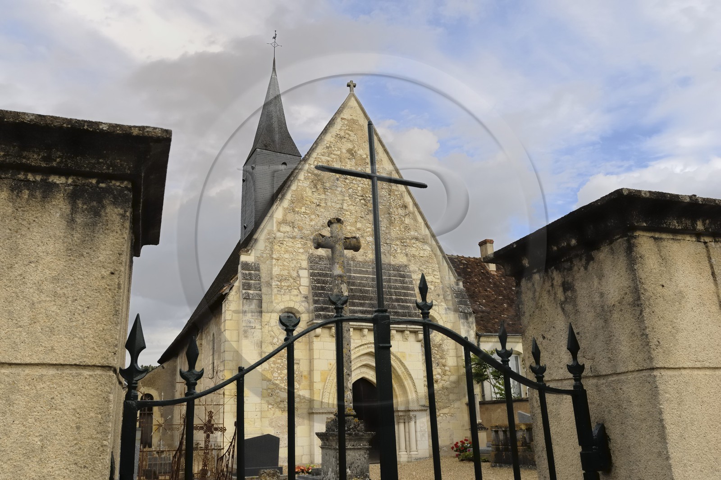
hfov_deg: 70.4
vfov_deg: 50.4
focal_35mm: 26
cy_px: 240
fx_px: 511
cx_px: 360
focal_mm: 17
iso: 100
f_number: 6.3
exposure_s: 1/200
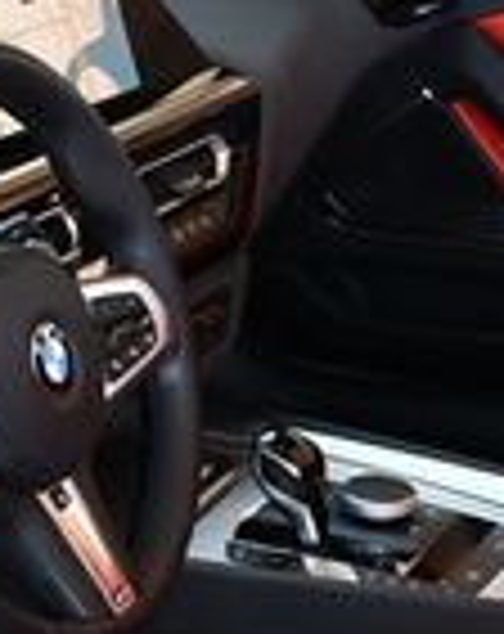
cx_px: 513
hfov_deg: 9.9
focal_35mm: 154
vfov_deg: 12.4
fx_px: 2884
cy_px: 634
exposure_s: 1/250
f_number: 3.5
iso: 400
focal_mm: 18
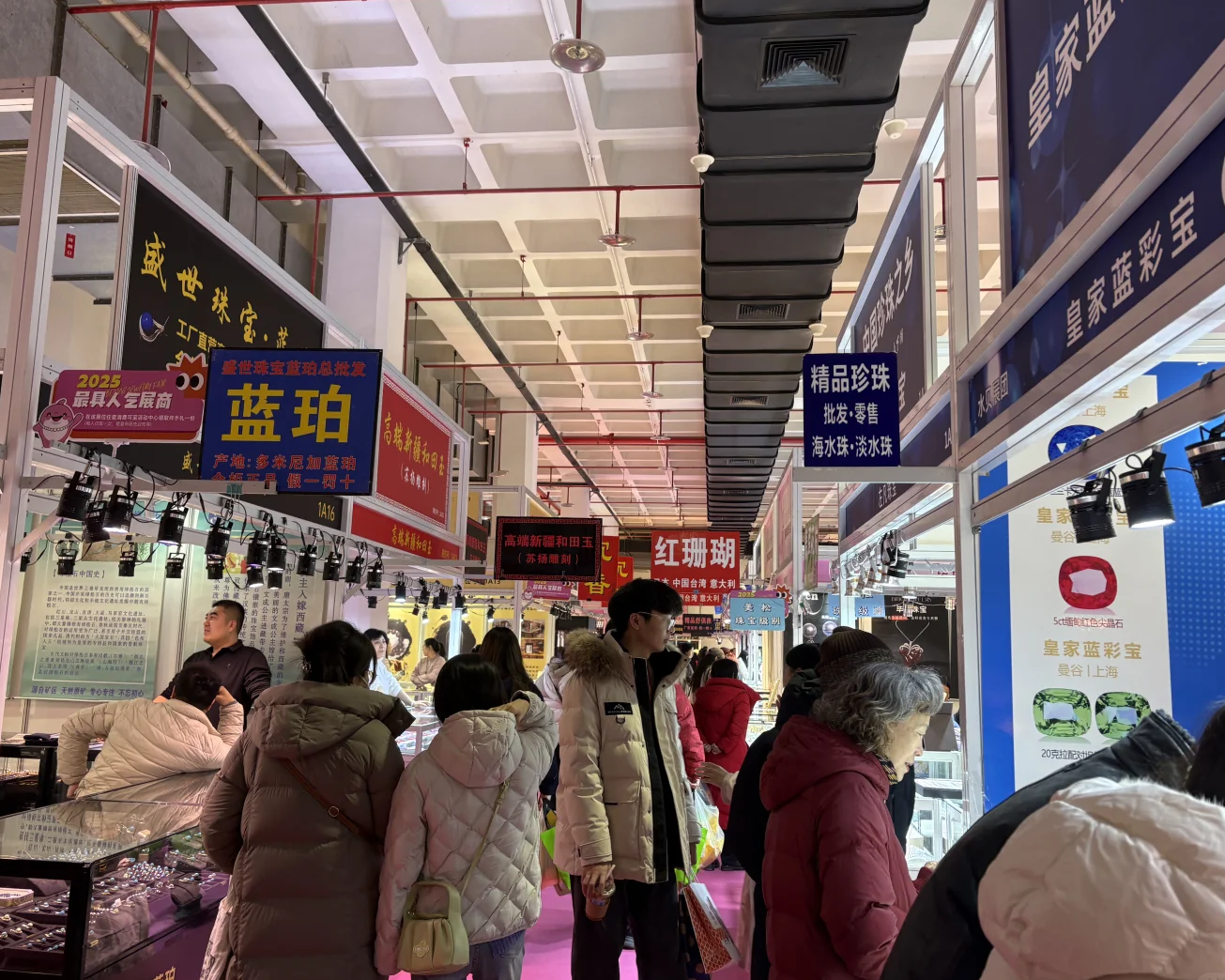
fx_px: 1015
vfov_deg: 51.5
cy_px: 498
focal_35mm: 28
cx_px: 578
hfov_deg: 62.2
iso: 80
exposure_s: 1/100
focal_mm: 5.96
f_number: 1.6
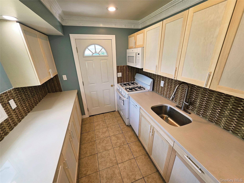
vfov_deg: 89.9
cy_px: 92
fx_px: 92
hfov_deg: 106.2
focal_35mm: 13
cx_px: 122
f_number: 2.2
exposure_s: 1/60.2
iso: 40
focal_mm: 1.7
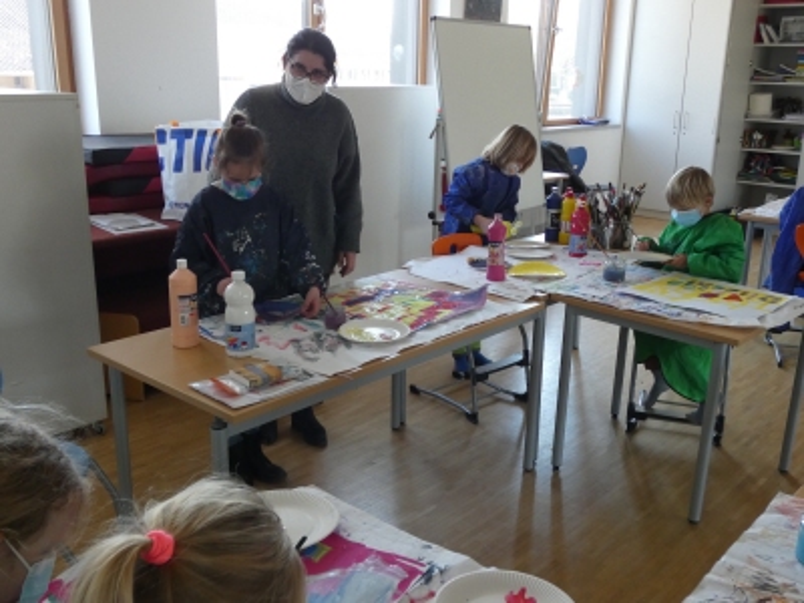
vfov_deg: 40.7
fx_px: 813
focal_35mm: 35
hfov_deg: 52.6
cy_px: 302
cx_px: 402
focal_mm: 6.2
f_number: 3.4
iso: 400
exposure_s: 1/80
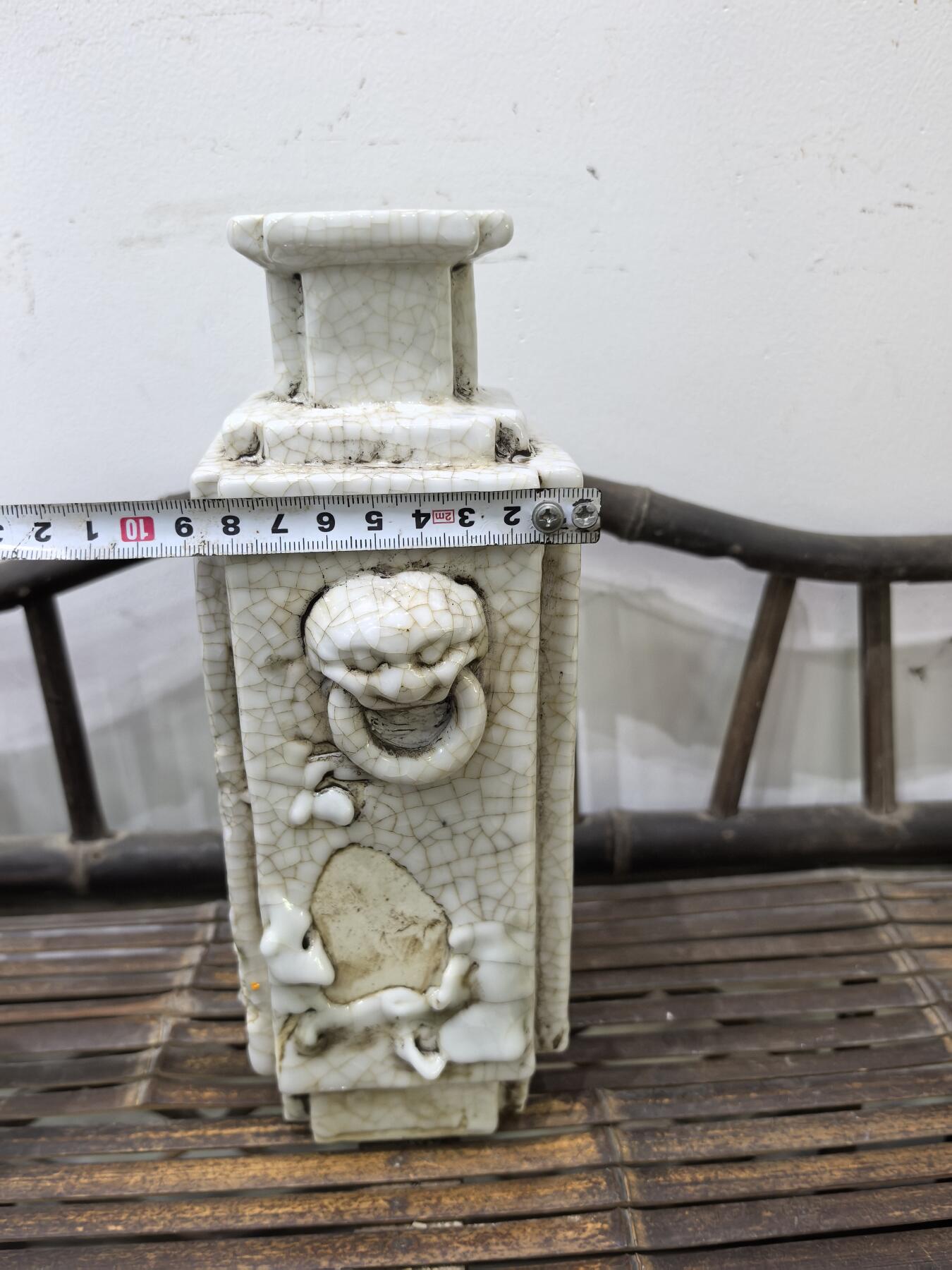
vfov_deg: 65.3
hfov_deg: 51.4
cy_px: 635
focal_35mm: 27
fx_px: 990
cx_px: 476
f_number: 2
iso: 3200
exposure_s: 1/586
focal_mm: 6.98
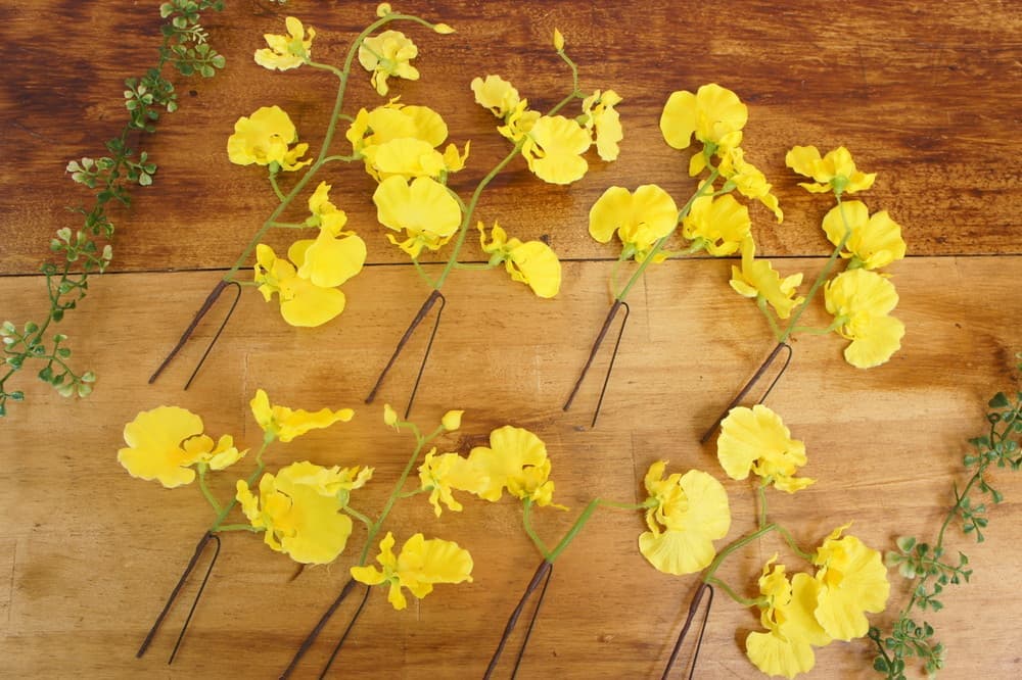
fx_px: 851
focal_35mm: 30
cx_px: 511
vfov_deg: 43.6
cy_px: 340
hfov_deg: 61.9
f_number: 5.6
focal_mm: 20
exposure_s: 1/25
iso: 200
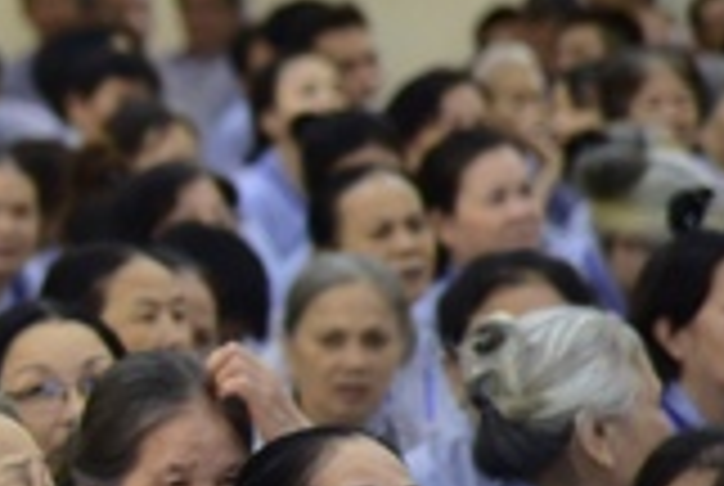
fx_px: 9752
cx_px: -603
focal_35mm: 484
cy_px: 202
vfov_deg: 2.9
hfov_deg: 4.2
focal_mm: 120
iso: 1000
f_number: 4
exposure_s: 1/50
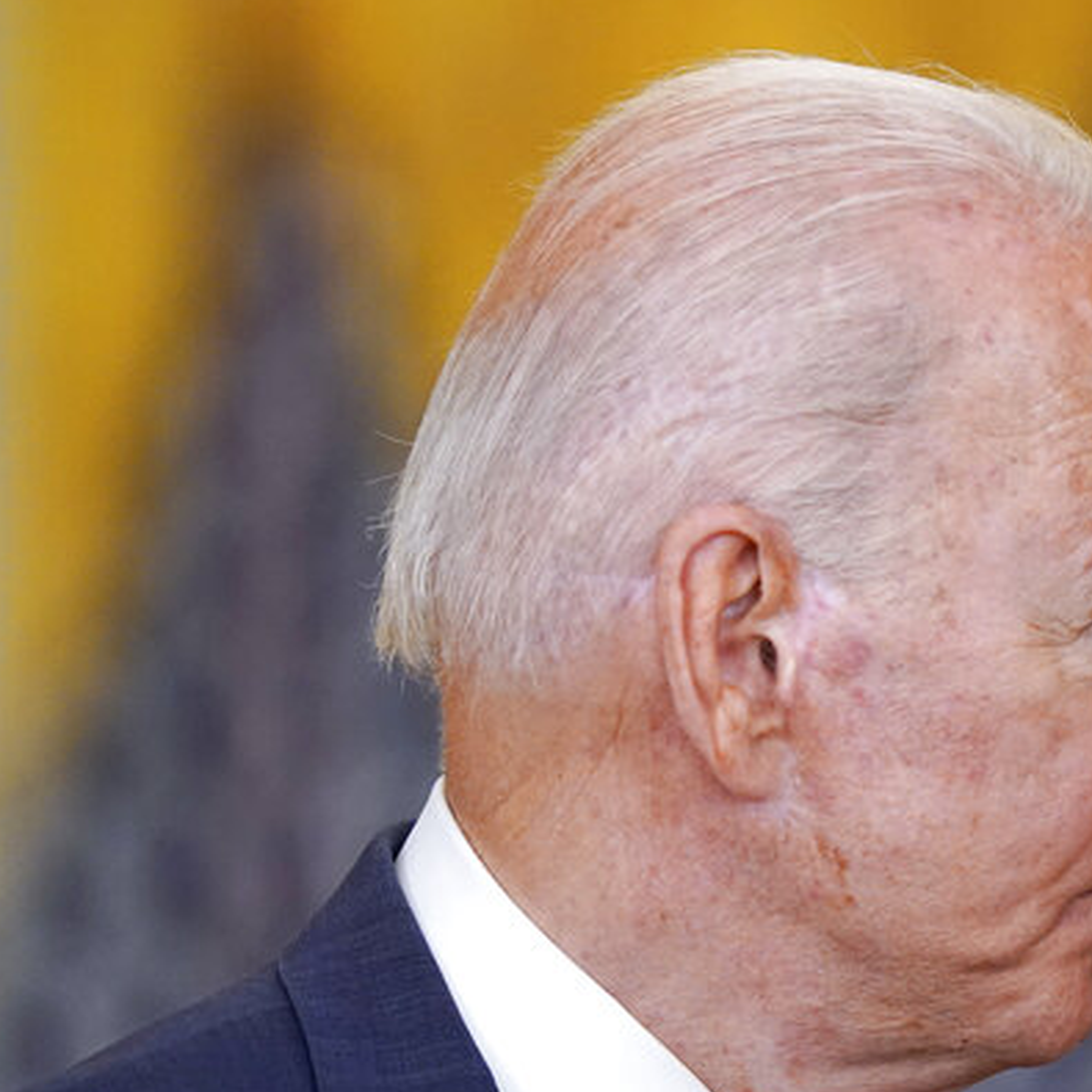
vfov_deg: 1.4
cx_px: 1017
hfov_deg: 1.4
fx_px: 44078
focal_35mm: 1235
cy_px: 856
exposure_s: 1/250
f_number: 4
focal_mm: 560
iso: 4000
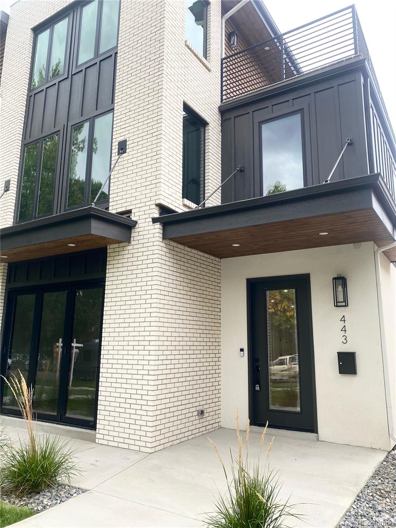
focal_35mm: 26
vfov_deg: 67.3
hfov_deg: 53.1
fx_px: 397
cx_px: 198
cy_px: 264
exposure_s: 1/312
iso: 32
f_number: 1.8
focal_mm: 4.25
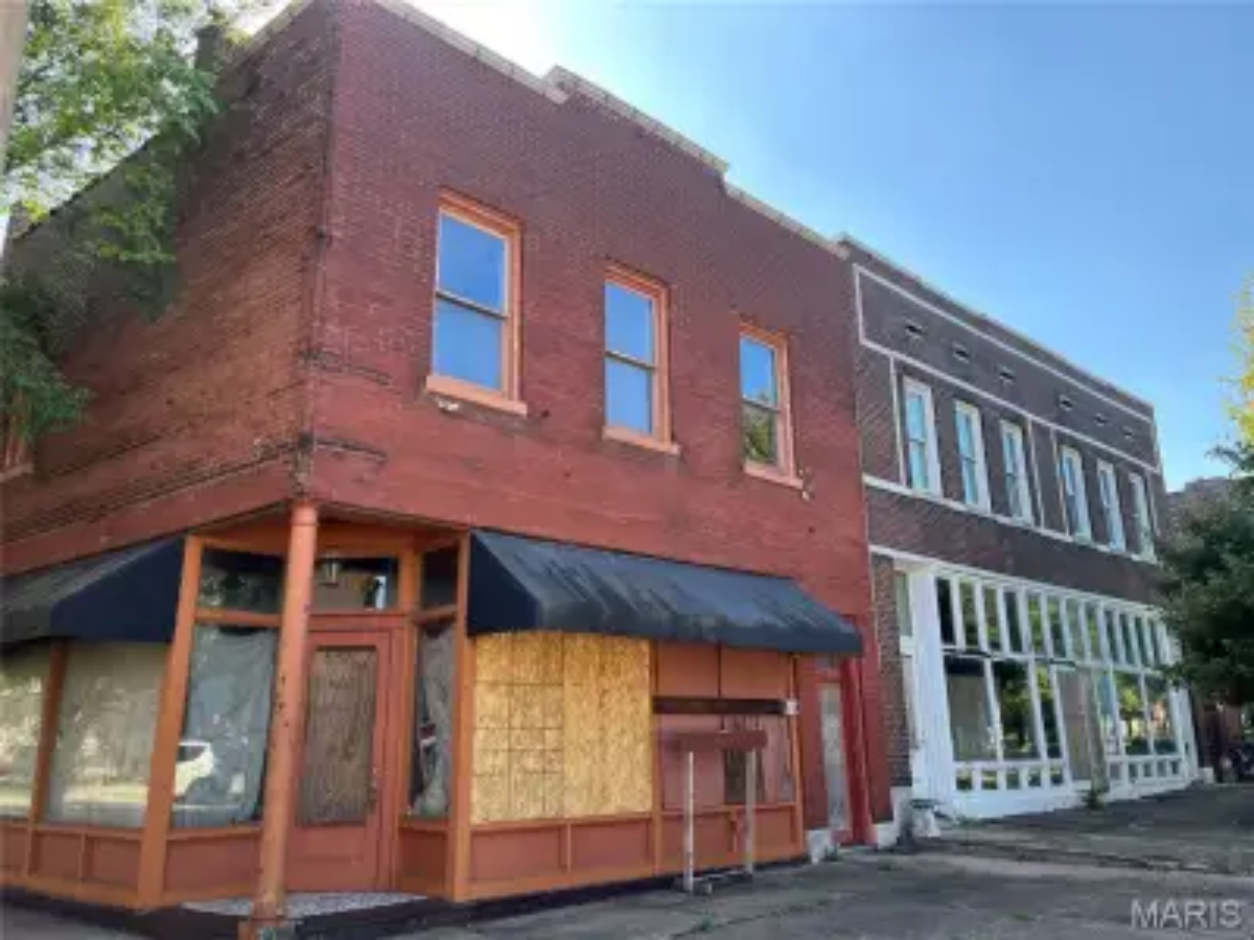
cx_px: 627
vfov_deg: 53.1
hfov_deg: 67.3
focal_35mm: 26
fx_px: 942
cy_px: 470
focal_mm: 5.1
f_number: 1.6
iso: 50
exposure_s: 1/513
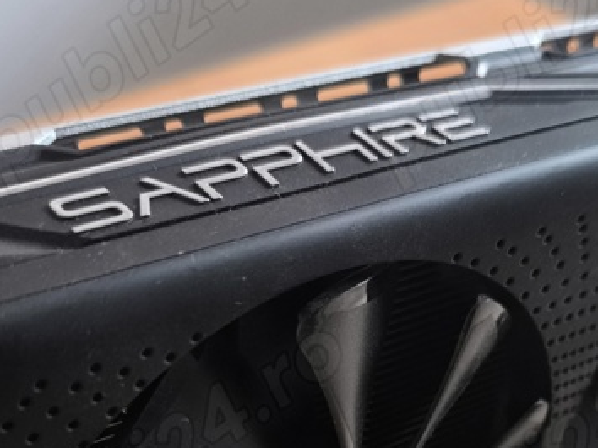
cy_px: 495
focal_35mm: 65
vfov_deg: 21.4
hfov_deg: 29.8
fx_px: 1122
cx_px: 356
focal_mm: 6.14
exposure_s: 1/99.9
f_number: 1.65
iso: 800
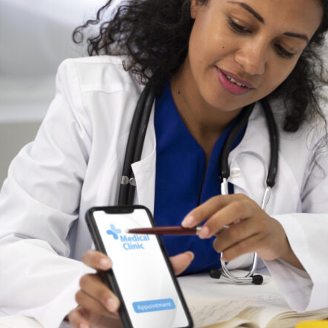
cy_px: 118
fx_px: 1126
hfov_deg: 16.5
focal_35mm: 105
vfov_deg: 16.6
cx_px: 214
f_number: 2.8
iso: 640
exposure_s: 1/320
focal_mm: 53
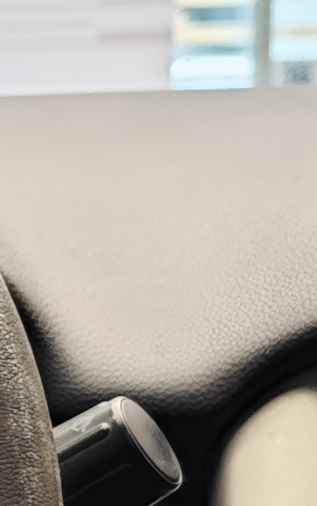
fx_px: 2473
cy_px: 483
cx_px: -792
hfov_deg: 6.4
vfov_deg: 11.6
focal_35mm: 179
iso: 640
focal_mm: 8.7
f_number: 1.9
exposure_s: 1/35.5
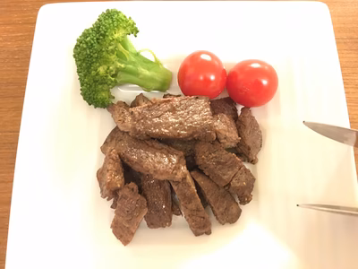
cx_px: 179
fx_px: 300
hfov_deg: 61.7
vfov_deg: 48.2
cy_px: 134
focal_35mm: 29
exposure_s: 1/4
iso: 250
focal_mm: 4.15
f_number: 2.2
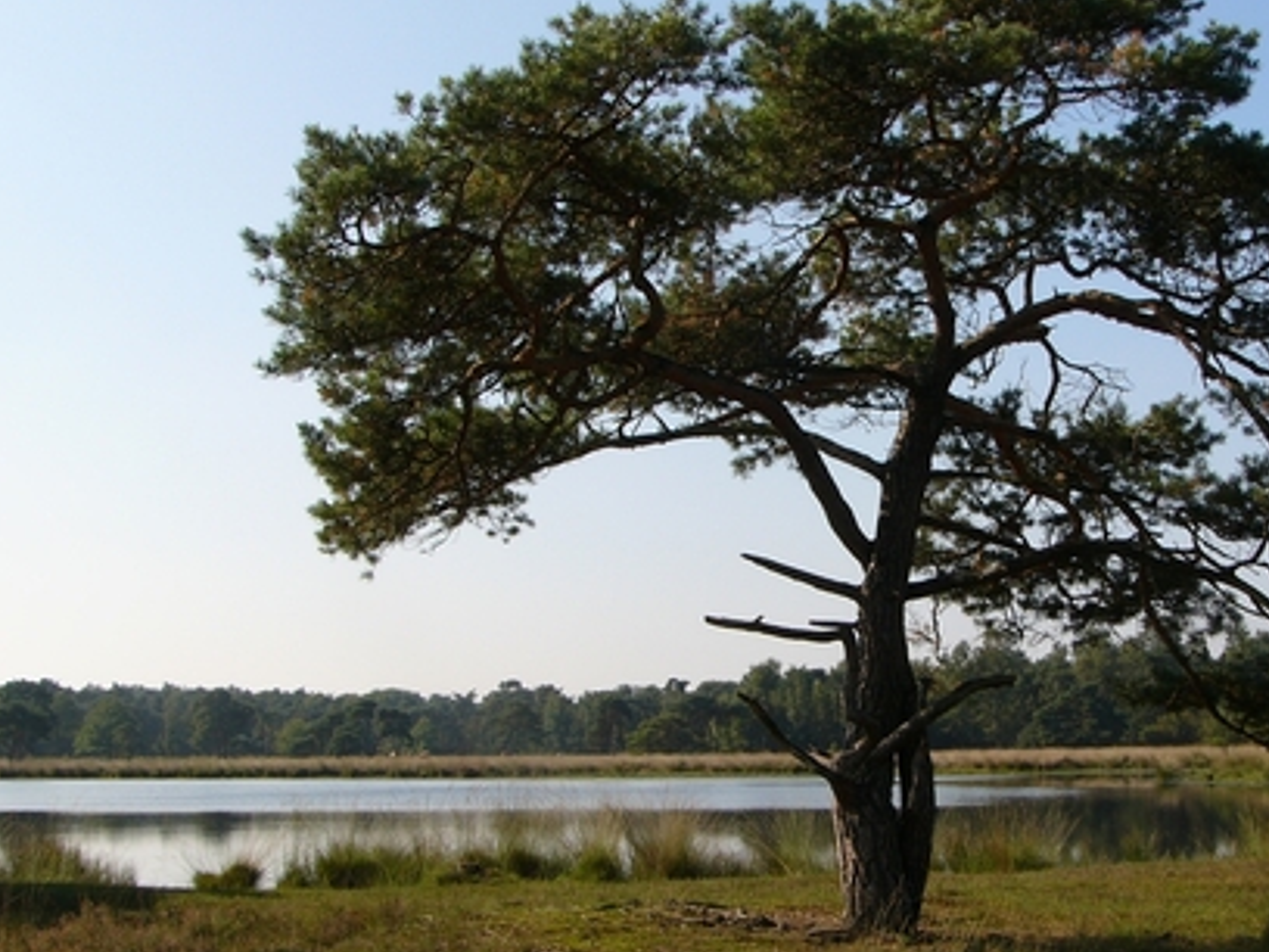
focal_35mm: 53
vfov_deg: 27.5
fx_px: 1943
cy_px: 473
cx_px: 790
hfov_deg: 36.0
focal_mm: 6
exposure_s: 1/500
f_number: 4.6
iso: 50
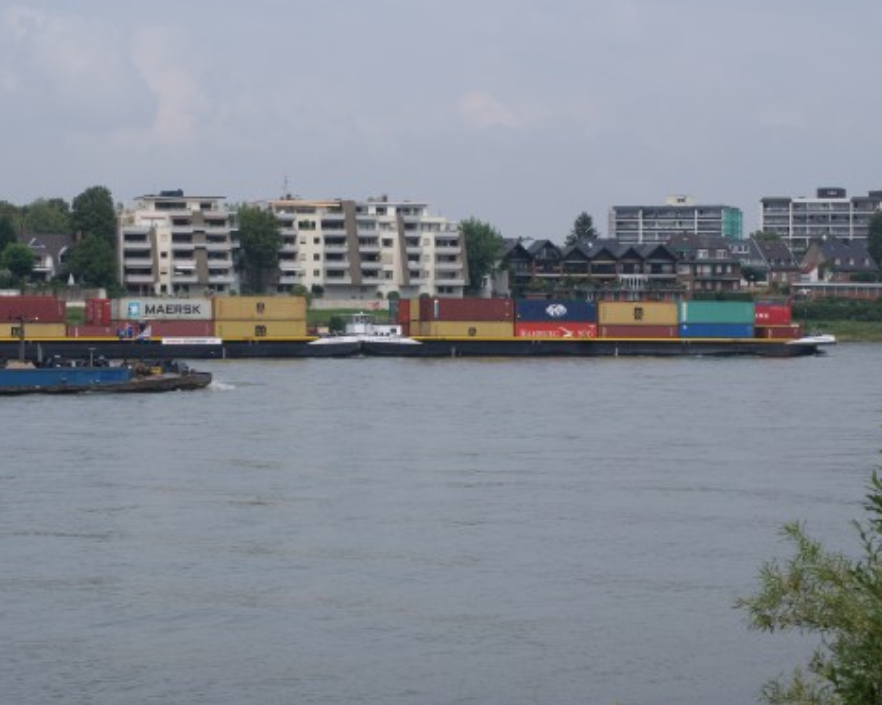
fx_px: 2598
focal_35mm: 100
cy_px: 341
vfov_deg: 15.4
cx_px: 351
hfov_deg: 19.2
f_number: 10
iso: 100
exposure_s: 1/250
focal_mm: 55
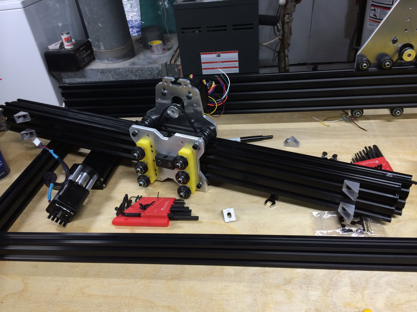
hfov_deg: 60.0
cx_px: 208
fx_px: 361
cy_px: 156
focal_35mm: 30
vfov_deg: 46.8
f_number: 2.2
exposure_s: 1/30
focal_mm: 4.12
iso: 80
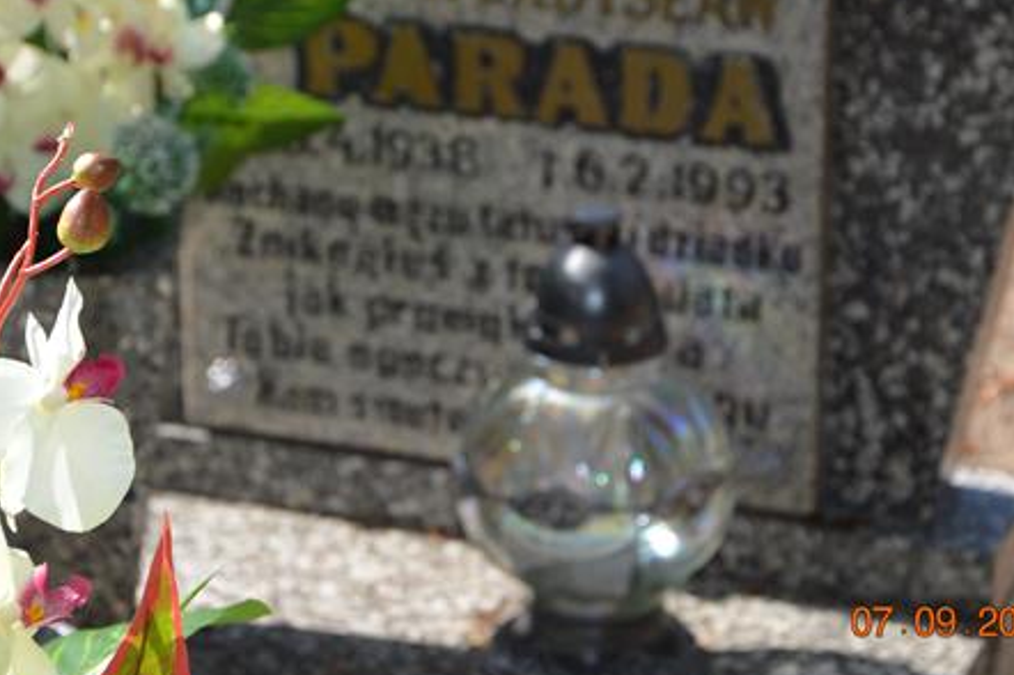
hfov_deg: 16.3
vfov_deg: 10.9
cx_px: 466
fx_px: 3546
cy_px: 207
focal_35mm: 126
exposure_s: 1/200
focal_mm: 58
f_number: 5.6
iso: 100
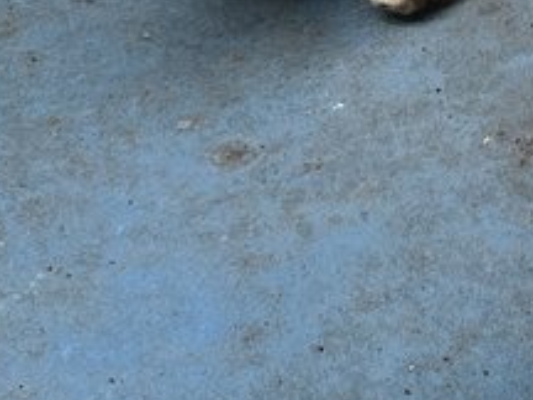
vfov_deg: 7.3
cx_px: 679
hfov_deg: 10.1
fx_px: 2972
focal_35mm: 193
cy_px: -536
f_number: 1.6
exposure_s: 1/532
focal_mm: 5.1
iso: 50
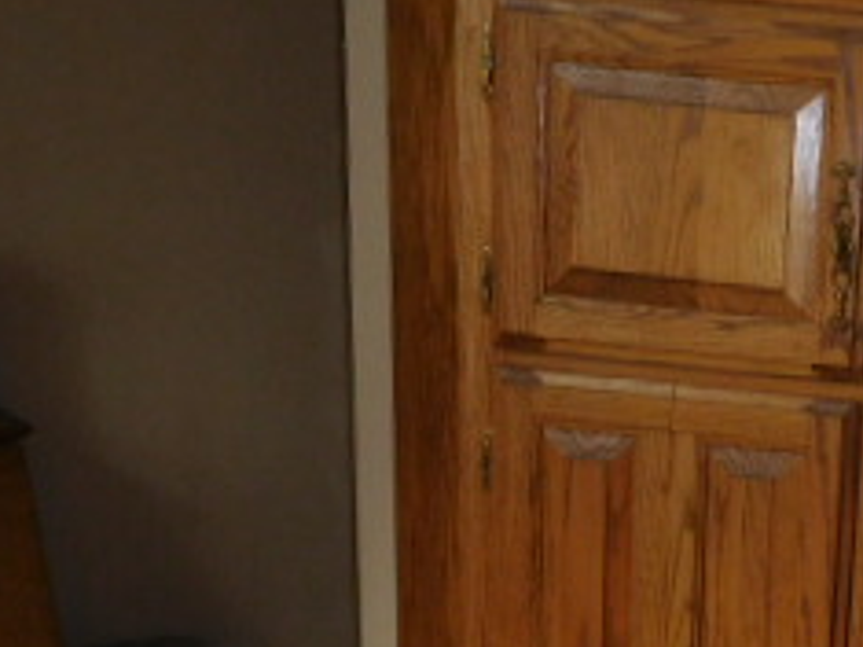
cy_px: 754
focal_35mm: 68
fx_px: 1694
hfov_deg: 26.0
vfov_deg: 20.4
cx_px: 988
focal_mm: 4.5
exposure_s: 1/30
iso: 200
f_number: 3.4
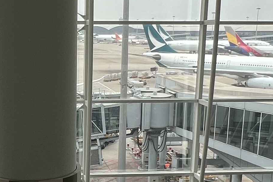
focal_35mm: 60
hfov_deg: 32.5
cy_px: 133
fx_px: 455
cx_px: 55
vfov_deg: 22.4
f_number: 1.8
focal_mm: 1.57
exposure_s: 1/320
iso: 32
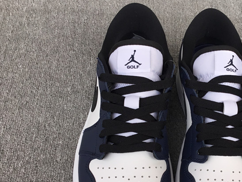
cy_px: 133
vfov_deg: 28.2
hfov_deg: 36.9
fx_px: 356
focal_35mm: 51
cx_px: 171
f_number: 2.4
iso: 25
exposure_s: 1/224
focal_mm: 3.3
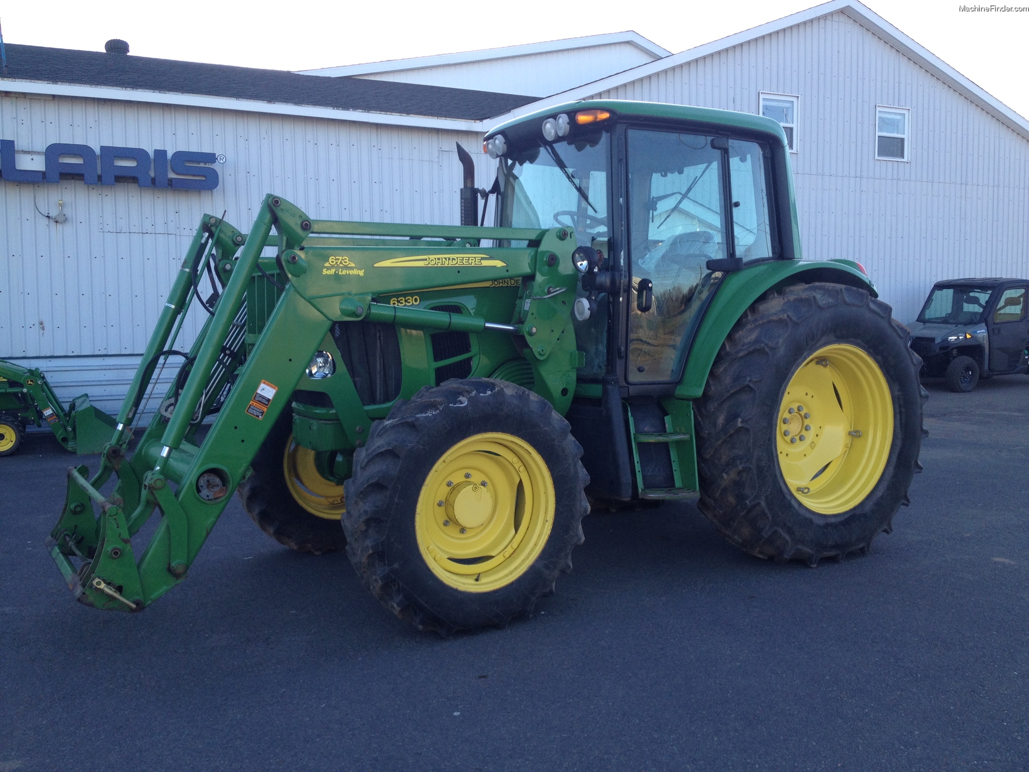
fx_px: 1040
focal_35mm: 35
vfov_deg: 40.7
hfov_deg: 52.6
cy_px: 386
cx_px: 514
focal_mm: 4.28
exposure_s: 1/262
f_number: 2.4
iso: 50
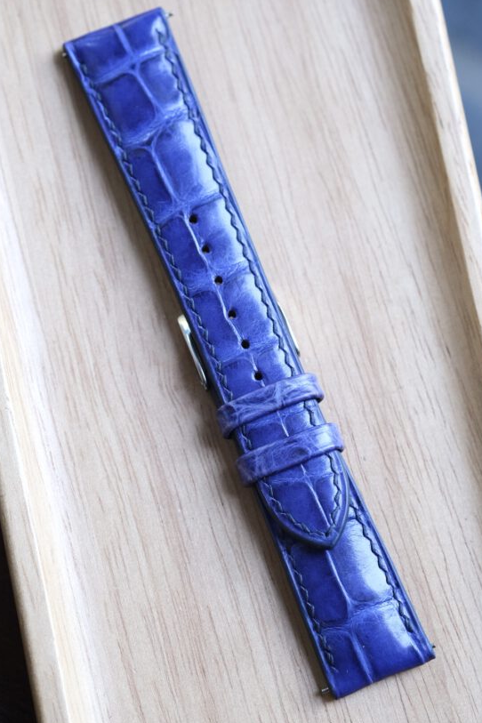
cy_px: 369
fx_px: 2169
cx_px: 255
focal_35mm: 108
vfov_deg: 18.9
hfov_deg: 12.7
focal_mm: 60
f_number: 4
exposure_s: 1/100
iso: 800
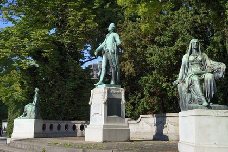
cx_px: 114
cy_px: 76
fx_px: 285
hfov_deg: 43.6
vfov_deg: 29.9
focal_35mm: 45
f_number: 8
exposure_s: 1/400
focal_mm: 45
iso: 200
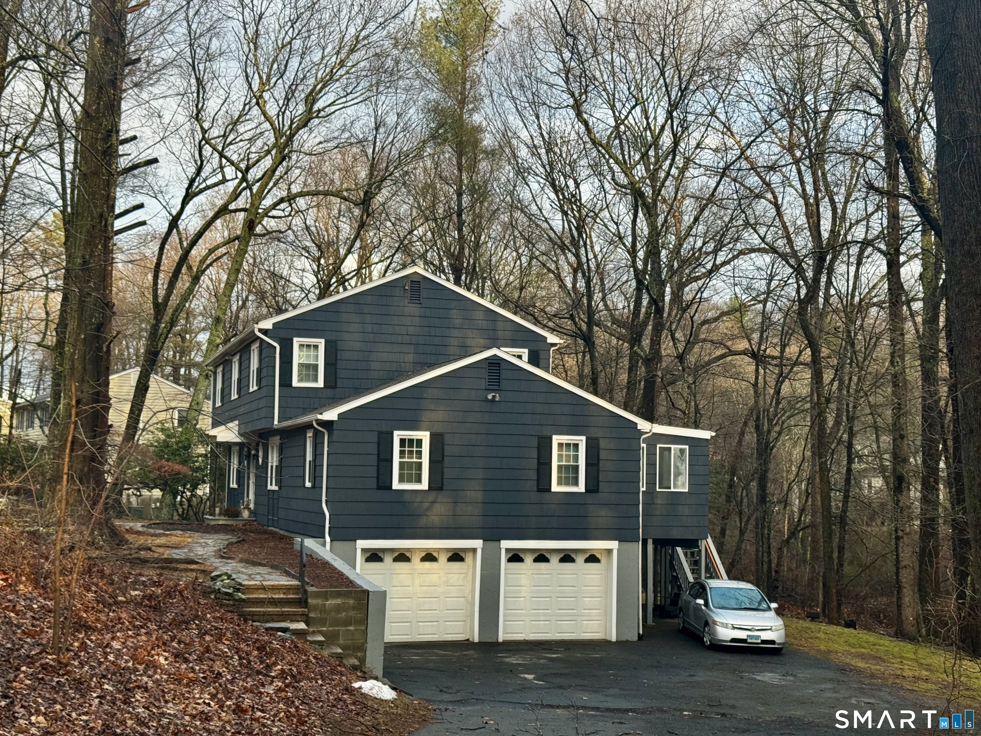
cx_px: 490
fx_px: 1360
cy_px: 368
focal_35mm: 48
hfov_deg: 39.7
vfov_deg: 30.3
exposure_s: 1/121
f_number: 1.78
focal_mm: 6.76
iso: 64
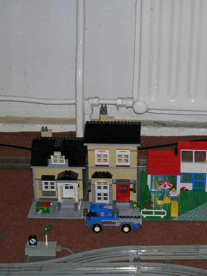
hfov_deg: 17.9
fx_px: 654
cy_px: 134
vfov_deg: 23.8
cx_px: 159
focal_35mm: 82
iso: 50
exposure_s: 1/60.1
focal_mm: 9.7
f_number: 3.5
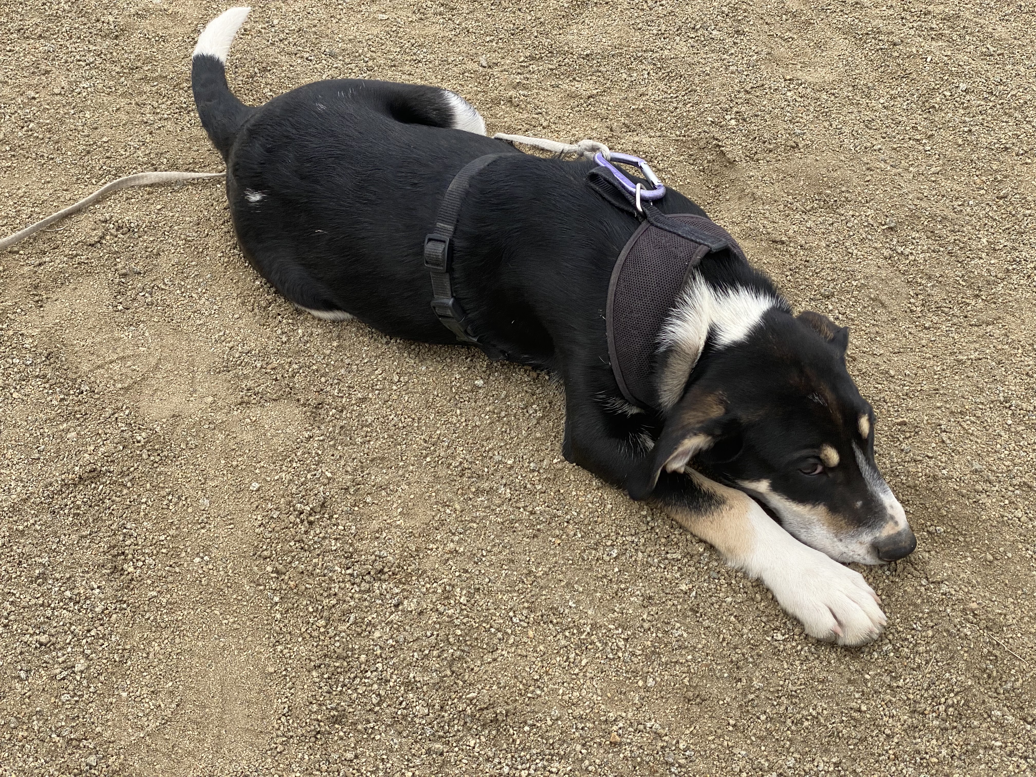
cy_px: 388
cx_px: 518
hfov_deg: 36.8
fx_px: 1556
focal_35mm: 52
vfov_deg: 28.0
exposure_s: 1/1142
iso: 20
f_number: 2
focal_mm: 6
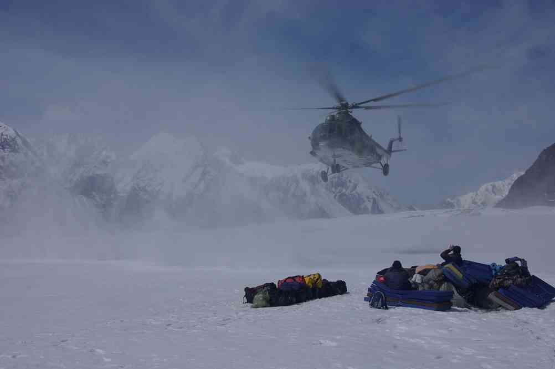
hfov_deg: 37.9
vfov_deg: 25.7
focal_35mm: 52
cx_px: 278
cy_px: 184
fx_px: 809
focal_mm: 35
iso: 100
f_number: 13
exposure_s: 1/125
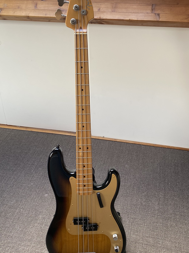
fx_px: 277
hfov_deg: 37.7
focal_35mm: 38
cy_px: 113
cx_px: 97
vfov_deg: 48.9
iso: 125
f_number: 1.8
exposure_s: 1/106
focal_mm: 4.25
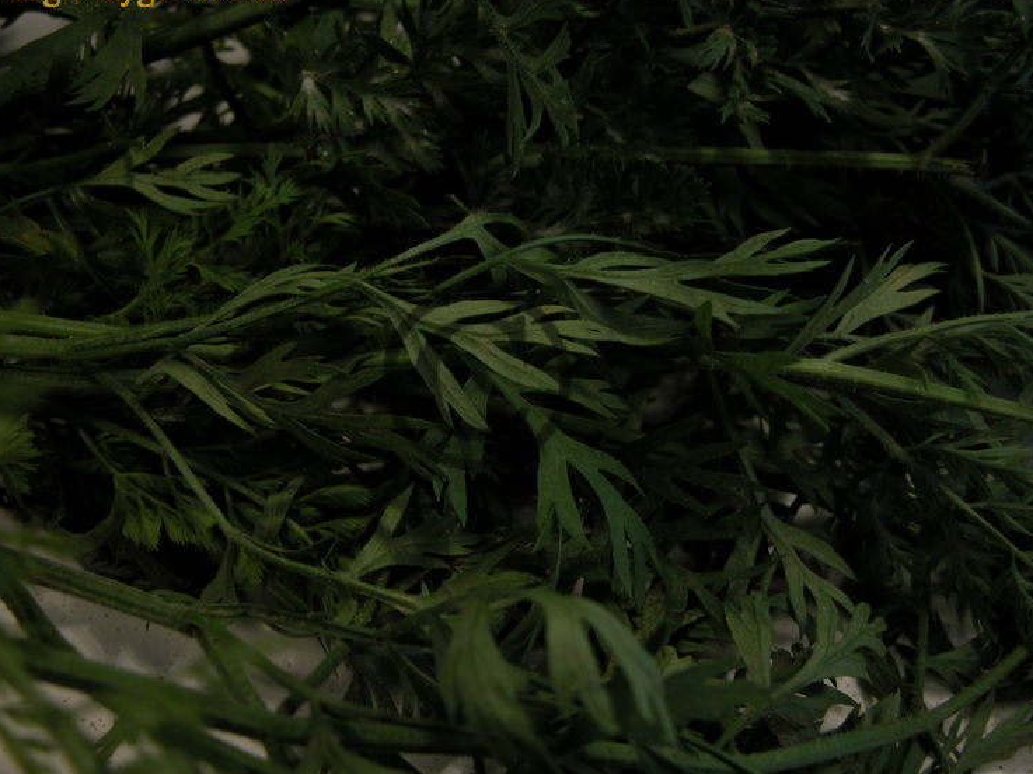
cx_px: 477
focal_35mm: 63
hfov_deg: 30.7
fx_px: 1879
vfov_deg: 23.3
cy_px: 379
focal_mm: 14.7
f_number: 3.1
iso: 100
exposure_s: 1/250
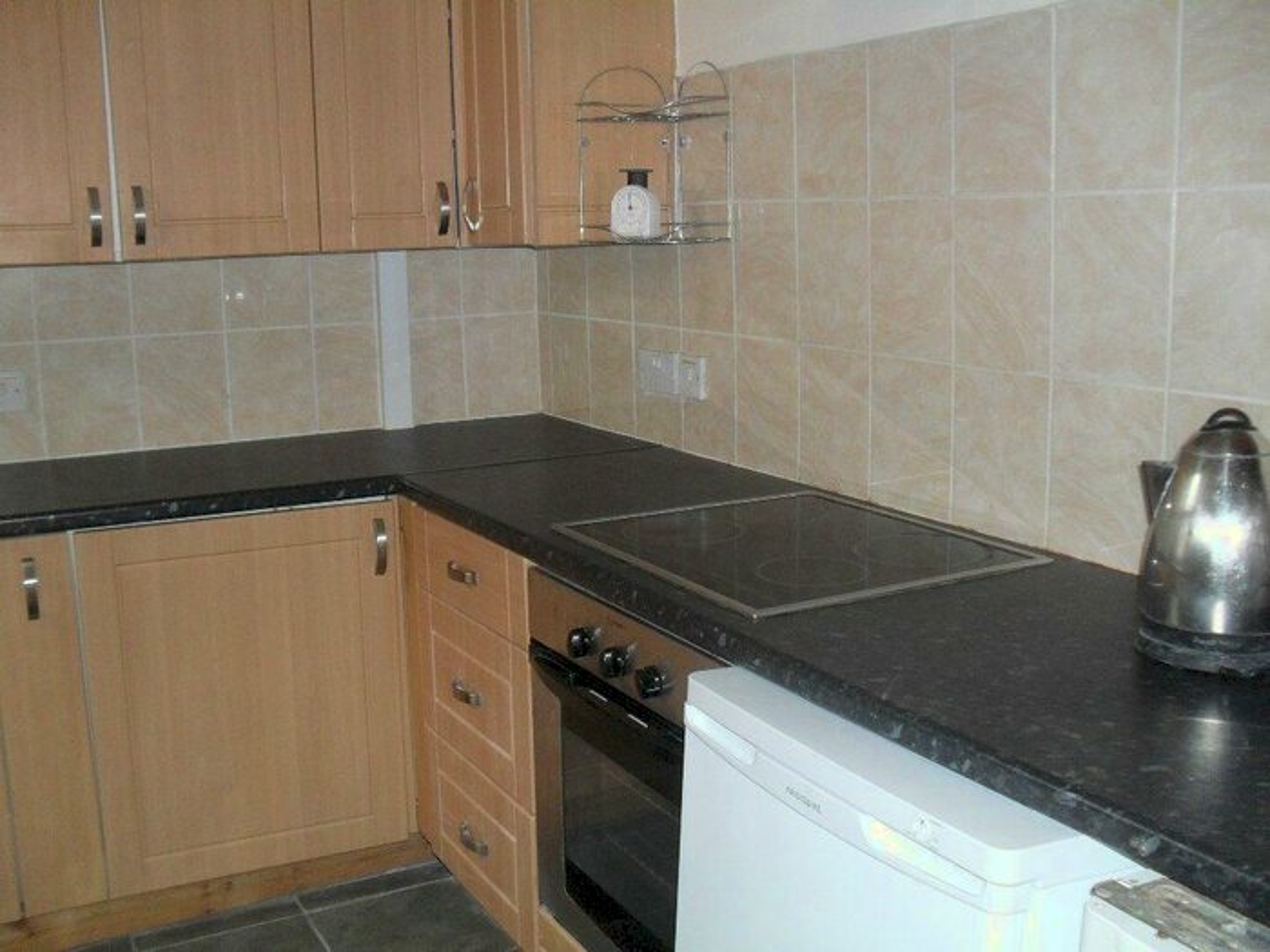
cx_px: 635
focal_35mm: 35
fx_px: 1284
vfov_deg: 40.7
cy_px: 476
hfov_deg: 52.6
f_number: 3.2
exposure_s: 1/45
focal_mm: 6.3
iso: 200
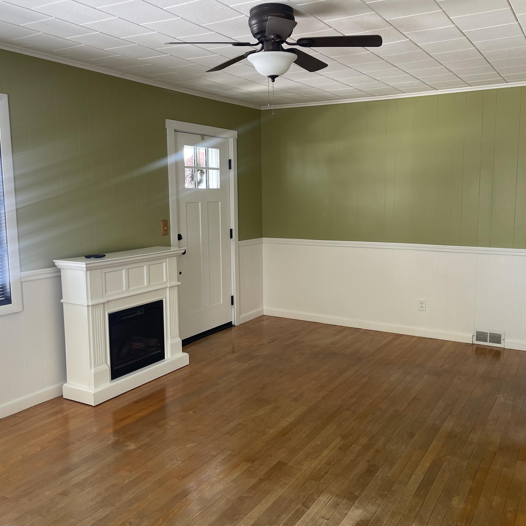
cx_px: 278
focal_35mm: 30
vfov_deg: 54.0
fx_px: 516
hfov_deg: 54.0
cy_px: 261
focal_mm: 5.1
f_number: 1.6
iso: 100
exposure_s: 1/121
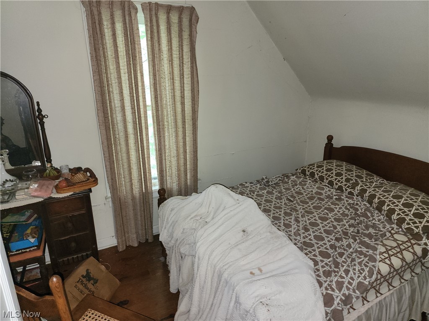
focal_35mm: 23
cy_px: 160
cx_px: 214
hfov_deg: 73.9
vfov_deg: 58.9
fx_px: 285
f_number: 1.8
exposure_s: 1/14
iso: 125
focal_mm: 6.4
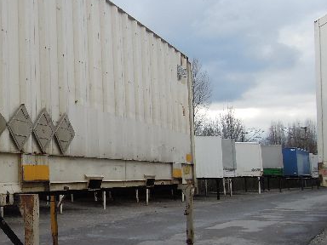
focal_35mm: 50
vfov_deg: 29.1
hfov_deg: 34.4
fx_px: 472
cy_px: 136
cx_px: -9
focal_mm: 4.3
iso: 160
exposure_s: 1/1000
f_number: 2.8
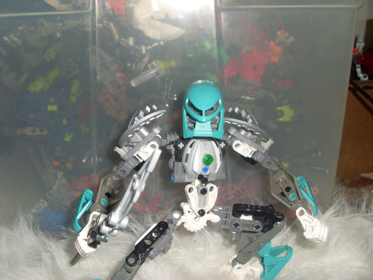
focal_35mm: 38
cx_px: 186
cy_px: 140
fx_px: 409
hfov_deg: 49.0
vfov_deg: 37.7
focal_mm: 6.3
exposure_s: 1/45
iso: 100
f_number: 7.7
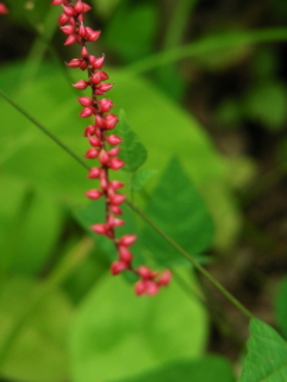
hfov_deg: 3.8
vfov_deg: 5.0
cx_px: 95
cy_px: 153
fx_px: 4352
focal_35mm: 394
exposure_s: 1/130
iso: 93
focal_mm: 44.8
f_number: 3.5
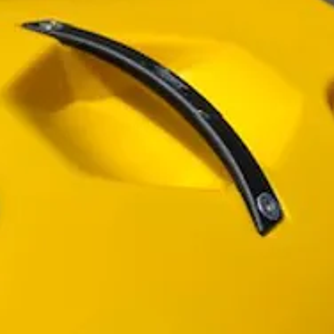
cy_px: 387
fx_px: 1070
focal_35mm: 98
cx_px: -362
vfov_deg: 17.0
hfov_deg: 14.3
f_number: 1.8
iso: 32
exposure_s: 1/6410
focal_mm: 4.25
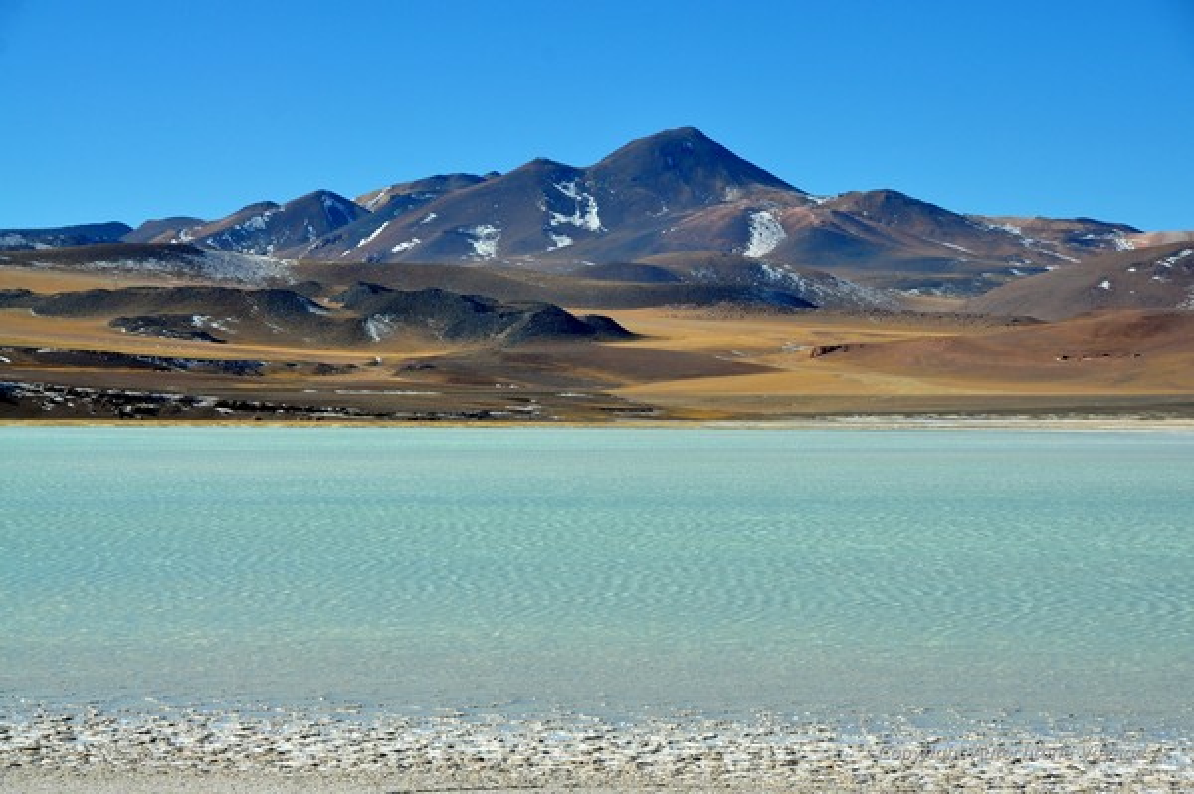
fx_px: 3977
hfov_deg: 17.1
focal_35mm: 120
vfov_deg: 11.4
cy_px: 397
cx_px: 597
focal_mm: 80
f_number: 10
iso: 200
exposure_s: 1/320
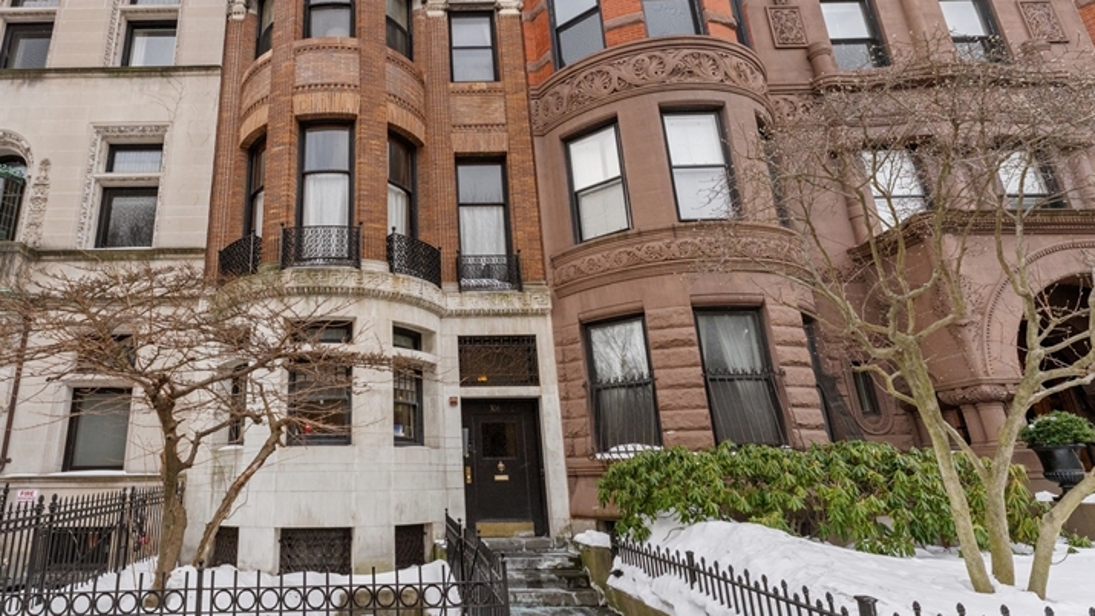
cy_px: 277
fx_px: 610
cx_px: 380
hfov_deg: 81.5
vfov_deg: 53.5
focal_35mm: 21
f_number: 11
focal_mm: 14
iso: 1250
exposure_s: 1/320
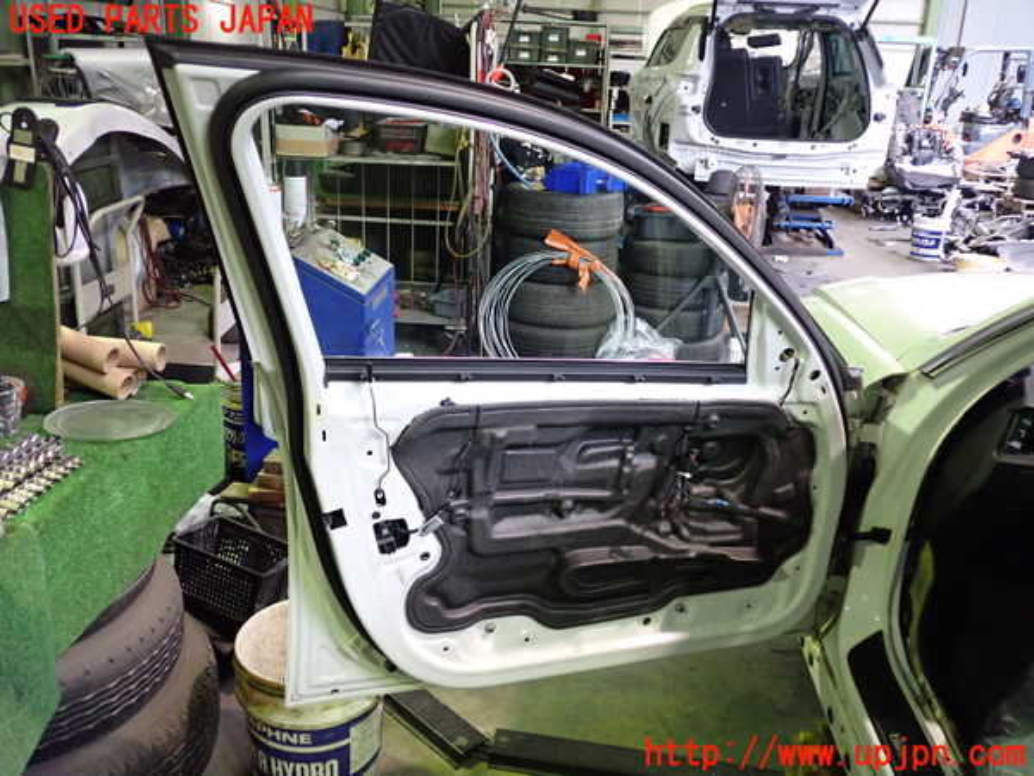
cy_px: 388
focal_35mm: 30
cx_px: 517
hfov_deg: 60.0
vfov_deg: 46.8
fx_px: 896
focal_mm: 5.4
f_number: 2.3
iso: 500
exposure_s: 1/30
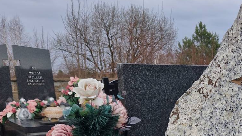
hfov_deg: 29.9
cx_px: 259
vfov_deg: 17.8
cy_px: 166
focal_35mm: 64
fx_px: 411
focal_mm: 5.4
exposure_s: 1/357
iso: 50
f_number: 1.8
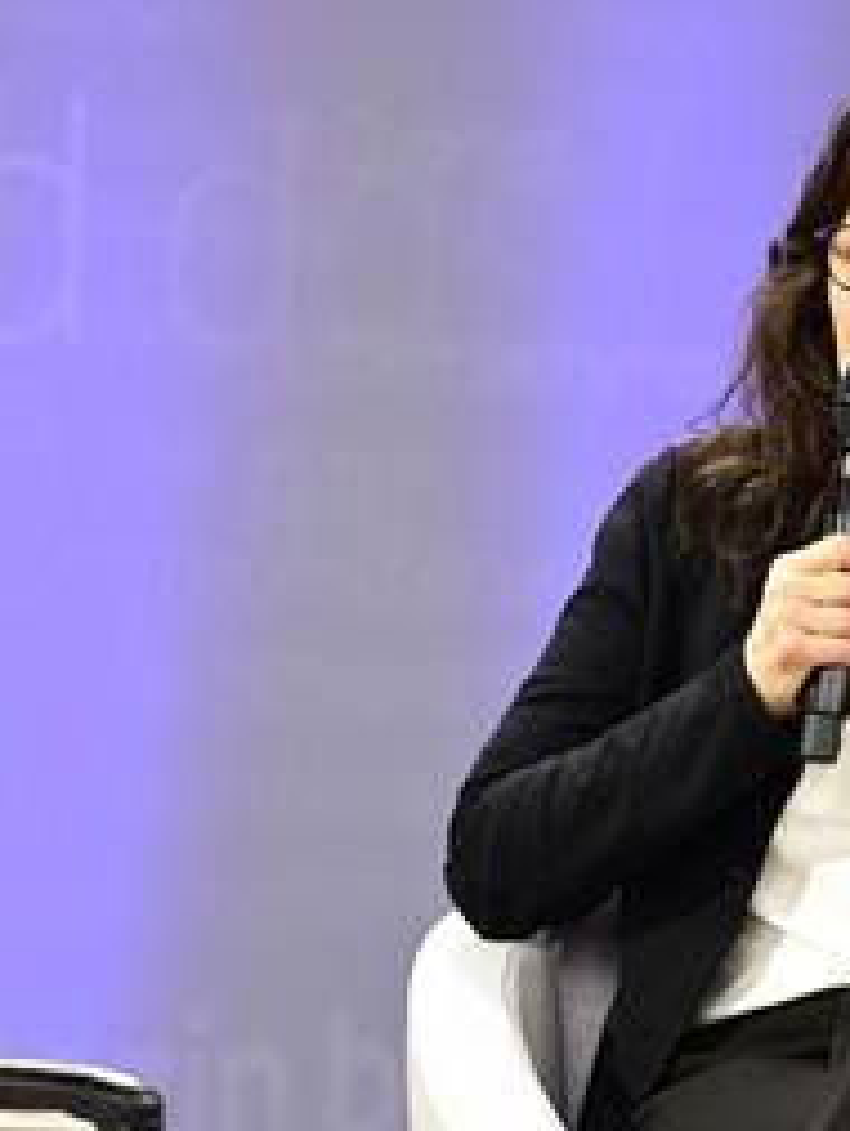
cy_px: 657
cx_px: 937
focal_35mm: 342
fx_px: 11188
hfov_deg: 4.3
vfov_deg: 5.8
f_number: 4
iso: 640
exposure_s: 1/250
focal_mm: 200
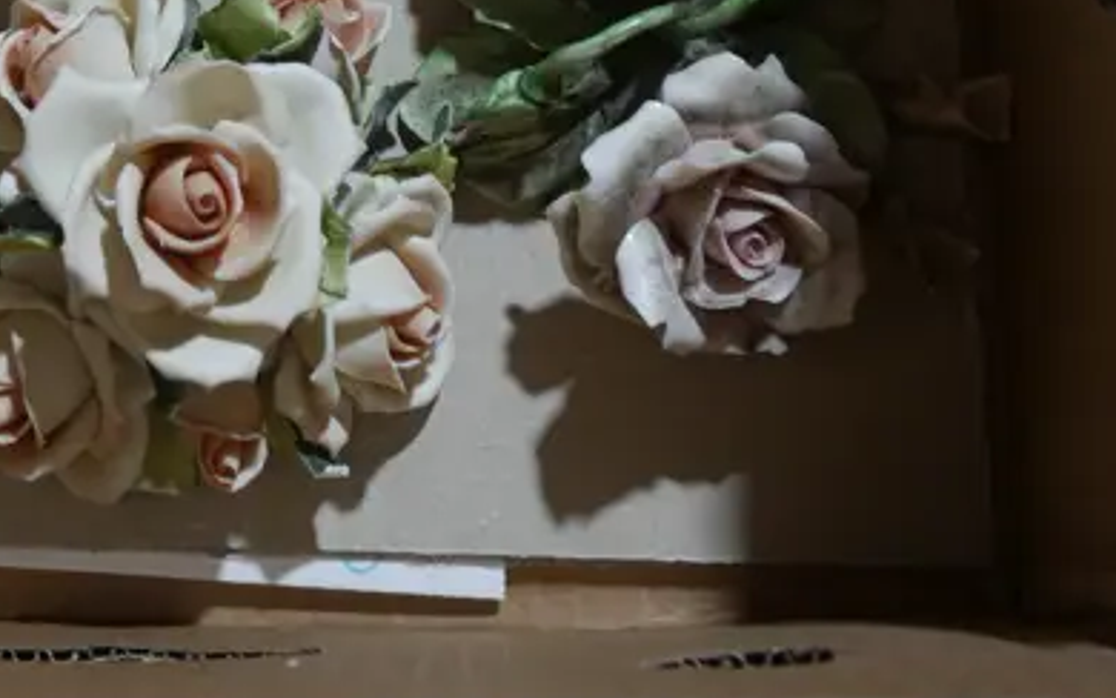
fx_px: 2708
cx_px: 146
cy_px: -589
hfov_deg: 22.8
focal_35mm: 89
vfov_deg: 13.2
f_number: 3.6
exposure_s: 1/60
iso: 250
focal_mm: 16
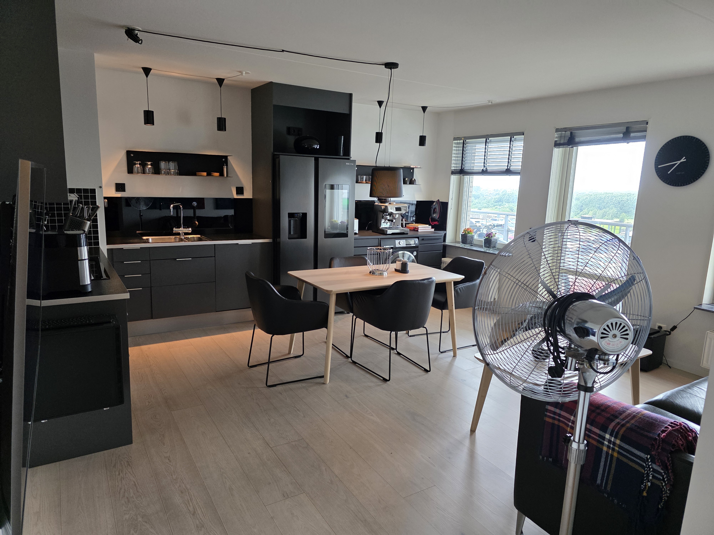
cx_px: 357
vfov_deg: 58.9
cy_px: 268
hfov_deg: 73.9
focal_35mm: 23
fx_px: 474
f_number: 1.7
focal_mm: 6.3
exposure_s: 1/100
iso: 200
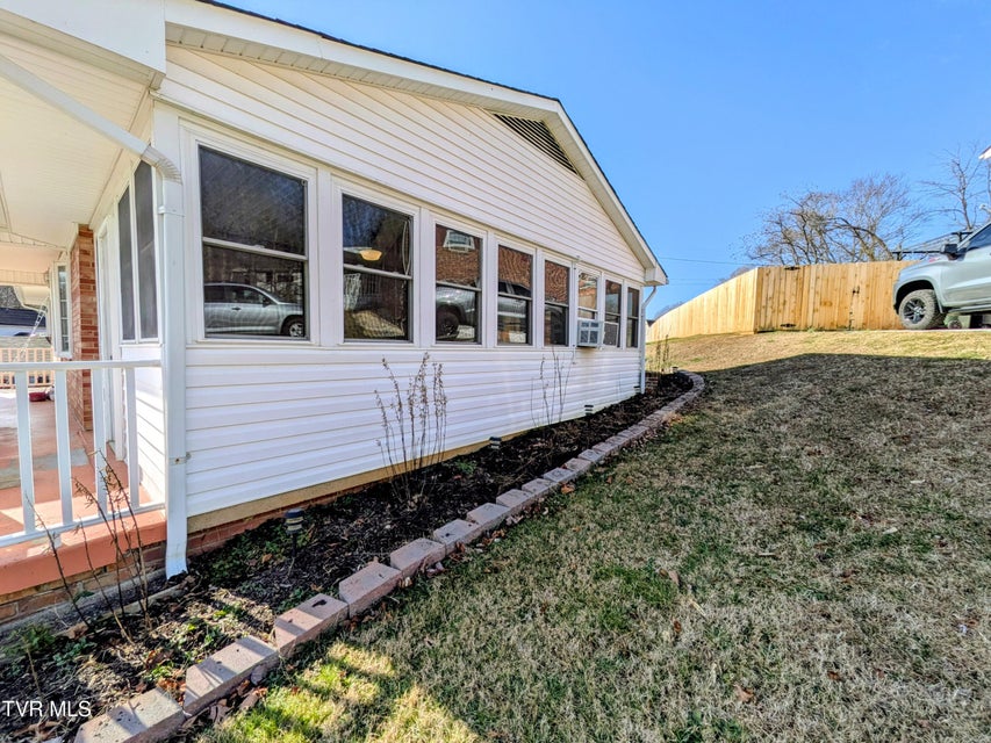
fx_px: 401
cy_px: 372
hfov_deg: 102.1
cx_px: 496
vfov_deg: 85.7
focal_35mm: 14
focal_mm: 1.85
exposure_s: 1/2092
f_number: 2.2
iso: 53
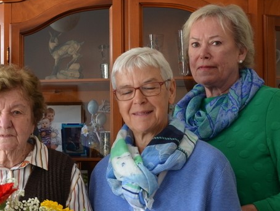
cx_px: 39
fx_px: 656
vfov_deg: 18.2
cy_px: 123
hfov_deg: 23.6
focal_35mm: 81
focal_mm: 25
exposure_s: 1/60
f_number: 4
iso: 500
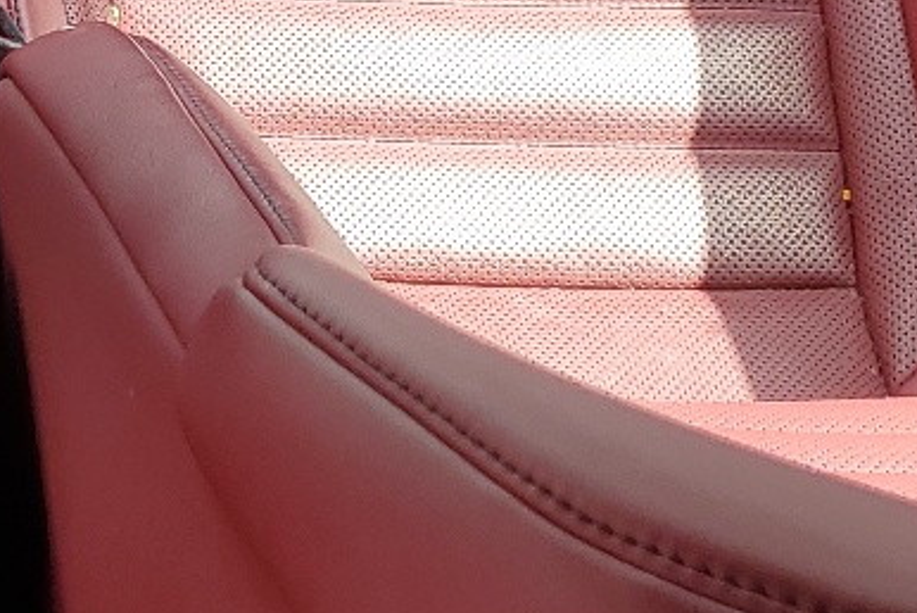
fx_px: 2855
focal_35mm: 112
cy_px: -254
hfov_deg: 16.7
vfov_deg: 11.8
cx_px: -428
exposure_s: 1/435
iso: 50
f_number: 1.5
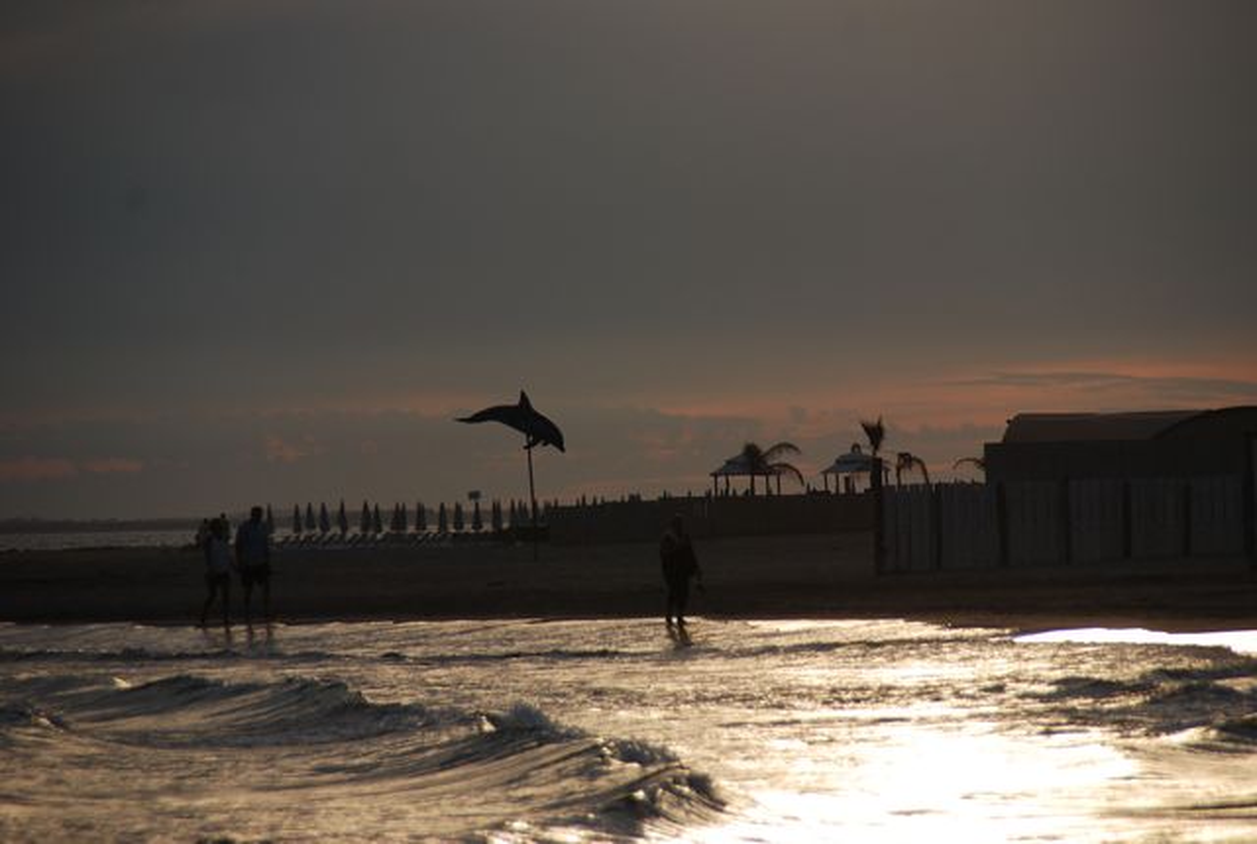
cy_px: 422
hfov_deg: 6.9
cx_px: 628
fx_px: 10499
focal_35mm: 300
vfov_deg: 4.6
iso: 200
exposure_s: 1/1000
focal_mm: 200
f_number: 6.3
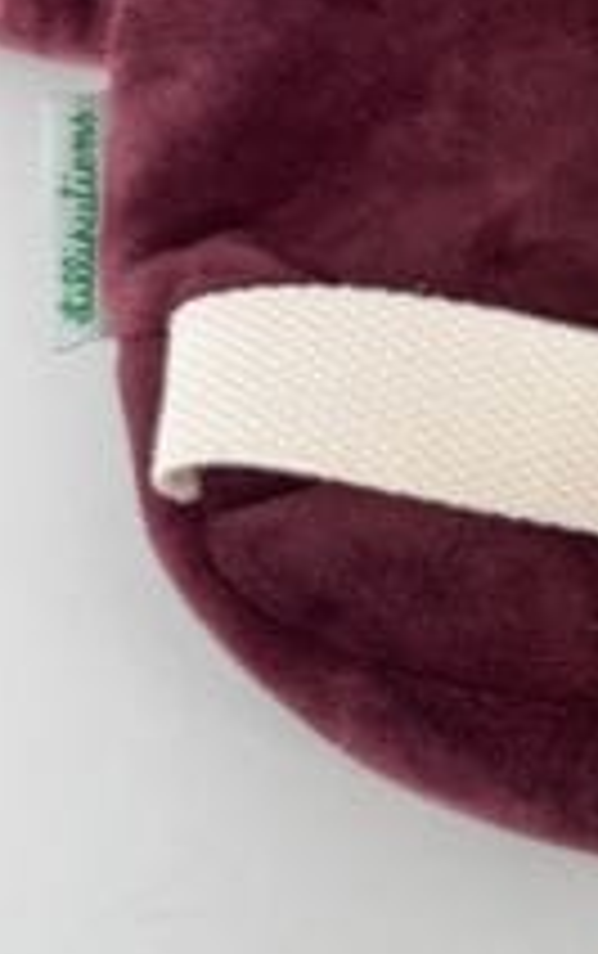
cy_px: 47
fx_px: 2080
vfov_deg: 24.8
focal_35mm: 80
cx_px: 1043
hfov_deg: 14.6
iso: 80
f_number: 1.78
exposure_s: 1/980
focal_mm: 6.76
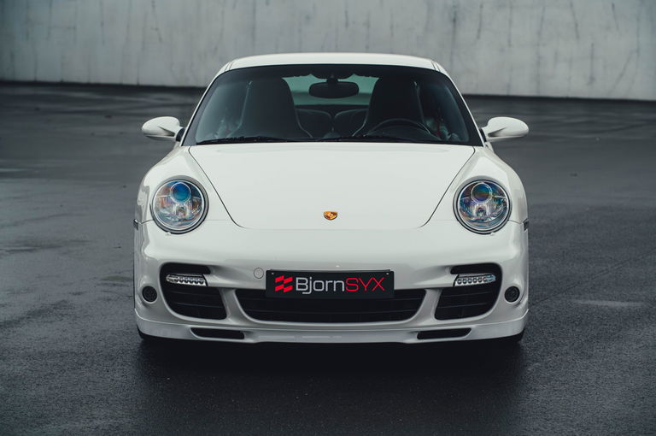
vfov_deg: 13.4
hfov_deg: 20.0
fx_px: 1856
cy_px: 218
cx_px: 328
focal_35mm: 102
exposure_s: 1/200
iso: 800
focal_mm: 102
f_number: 5.6
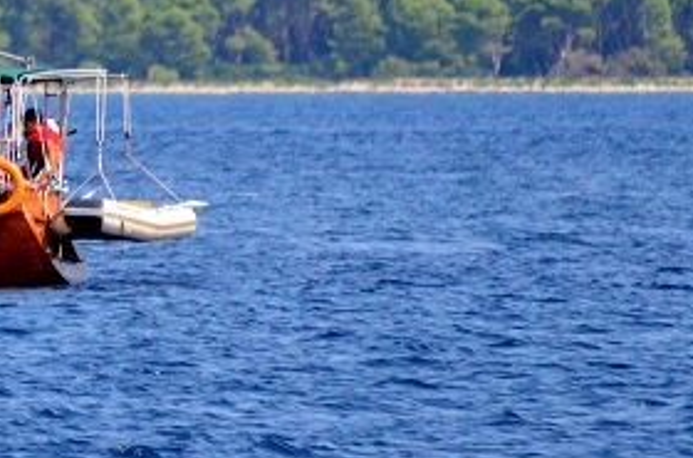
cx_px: -311
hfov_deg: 1.3
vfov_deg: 0.9
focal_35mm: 1606
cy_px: -118
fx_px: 30828
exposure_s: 1/8000
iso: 2200
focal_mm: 300
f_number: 5.6
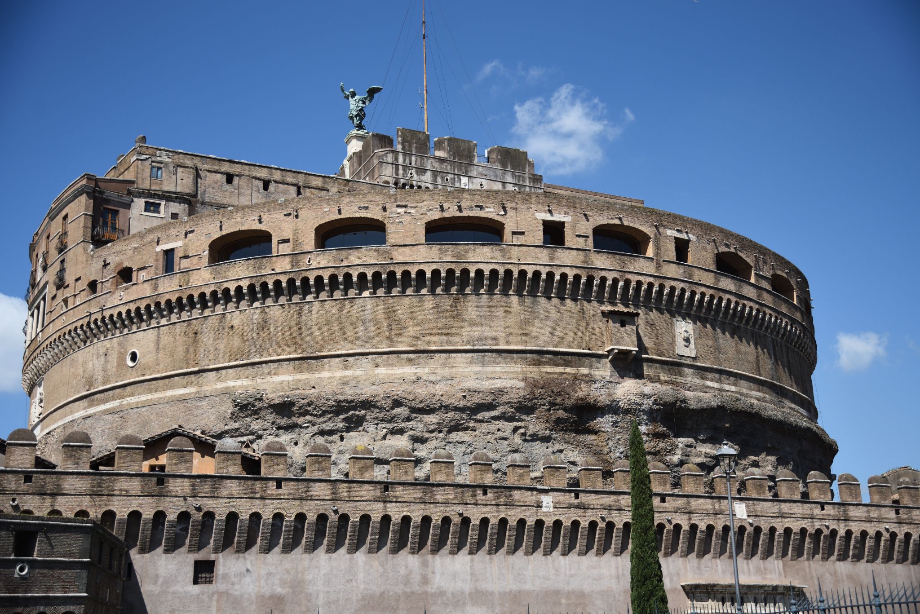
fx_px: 1227
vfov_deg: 28.1
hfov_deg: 41.1
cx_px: 460
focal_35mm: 48
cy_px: 307
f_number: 4
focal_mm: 48
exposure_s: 1/2000
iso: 160
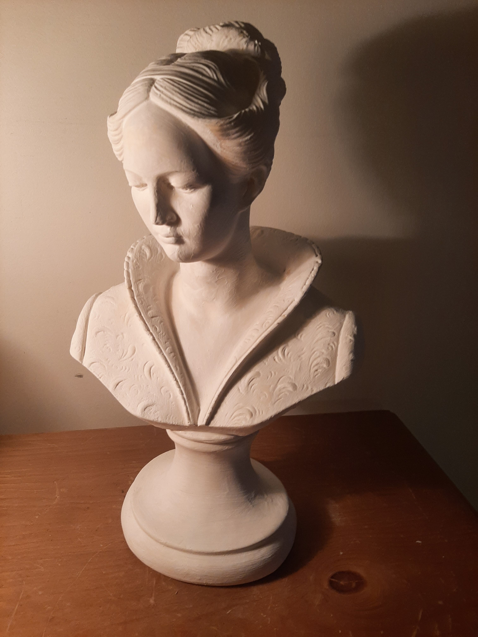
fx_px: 479
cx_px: 239
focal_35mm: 26
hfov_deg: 53.1
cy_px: 318
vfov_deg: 67.3
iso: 64
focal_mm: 3.93
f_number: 1.7
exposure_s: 1/50
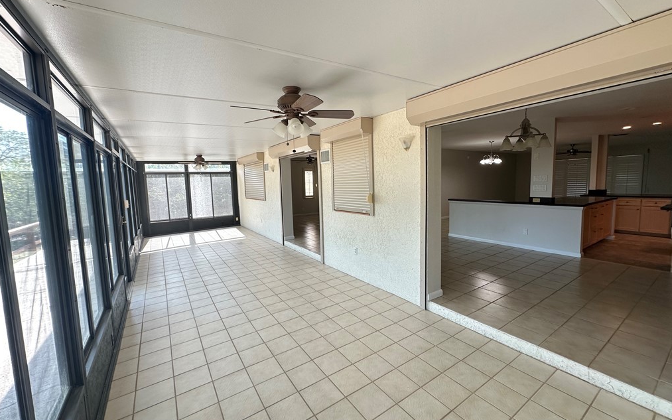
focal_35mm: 15
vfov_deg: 74.8
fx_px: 275
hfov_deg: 101.5
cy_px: 206
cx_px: 338
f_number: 2.2
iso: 100
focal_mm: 2.22
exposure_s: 1/99
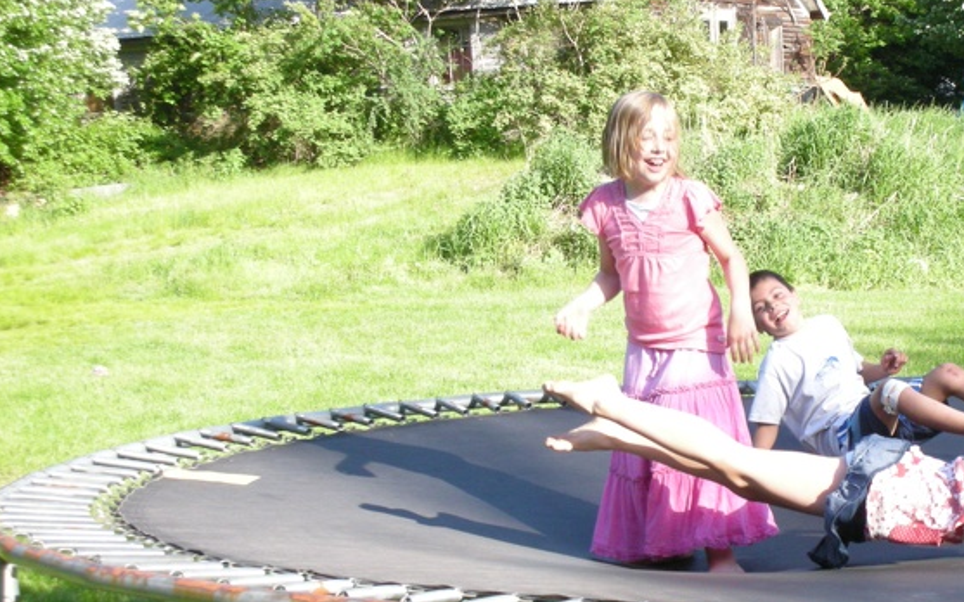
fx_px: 2417
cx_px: 642
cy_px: 330
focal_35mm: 92
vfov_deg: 14.2
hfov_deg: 22.5
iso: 144
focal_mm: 10.1
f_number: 3.7
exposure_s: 1/265
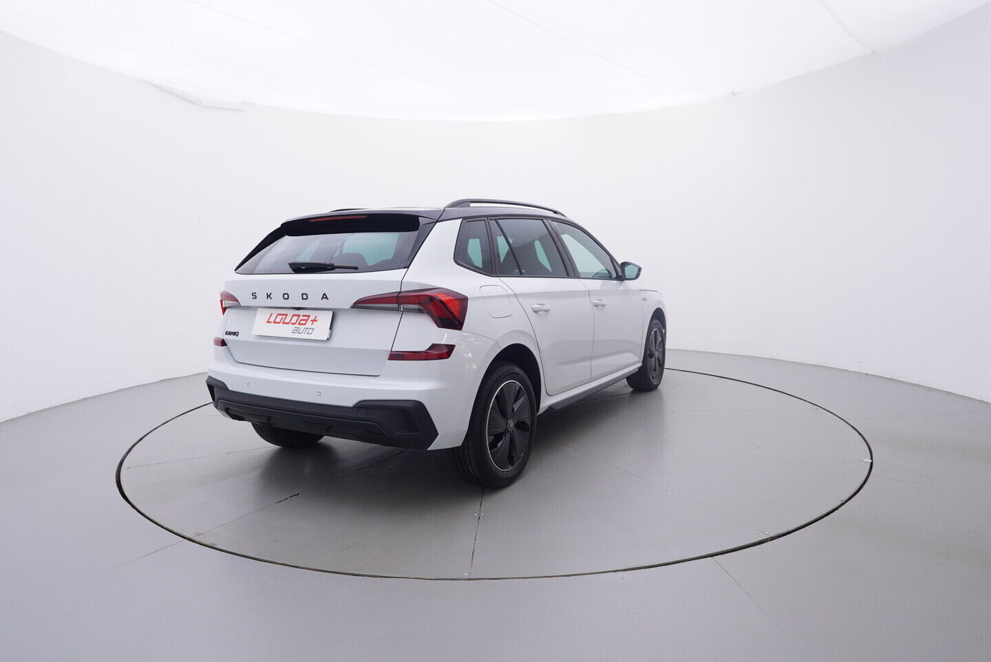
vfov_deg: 56.2
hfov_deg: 77.3
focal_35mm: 22
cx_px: 496
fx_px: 620
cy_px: 331
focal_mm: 15
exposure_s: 1/80
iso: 200
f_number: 5
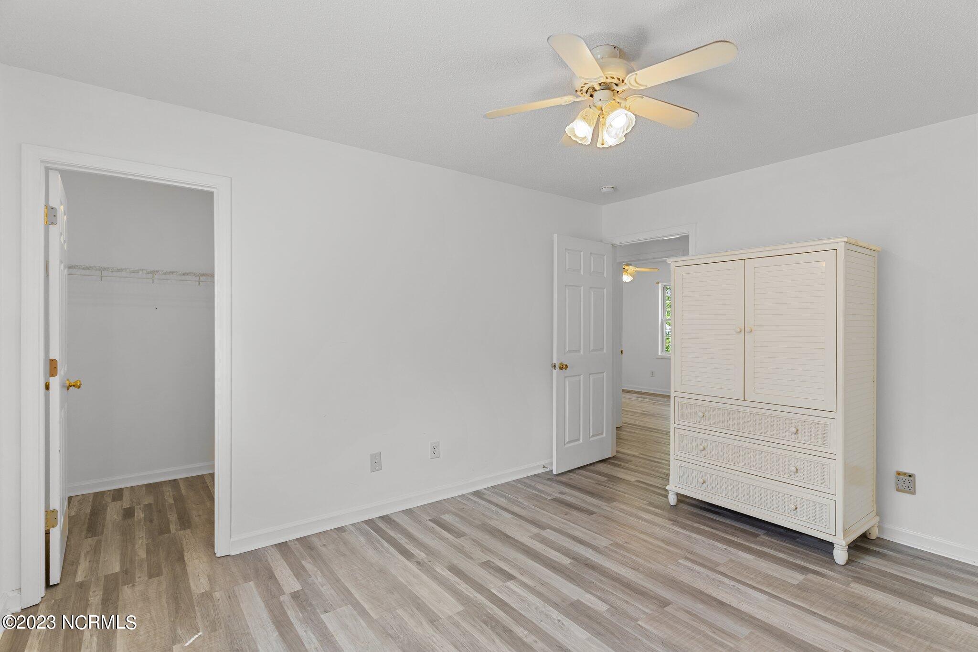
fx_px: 462
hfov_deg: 93.3
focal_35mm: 17
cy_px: 326
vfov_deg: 70.4
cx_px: 489
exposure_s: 1/10
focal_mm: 17
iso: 400
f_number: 5.6
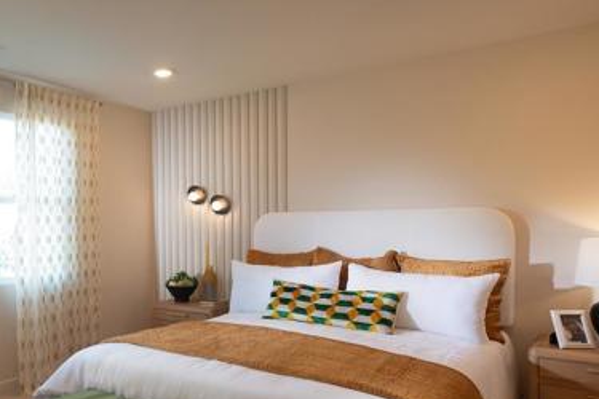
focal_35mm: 29
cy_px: 326
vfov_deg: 42.7
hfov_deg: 60.9
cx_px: 166
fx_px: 482
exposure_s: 1/10
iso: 125
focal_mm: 17
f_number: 9
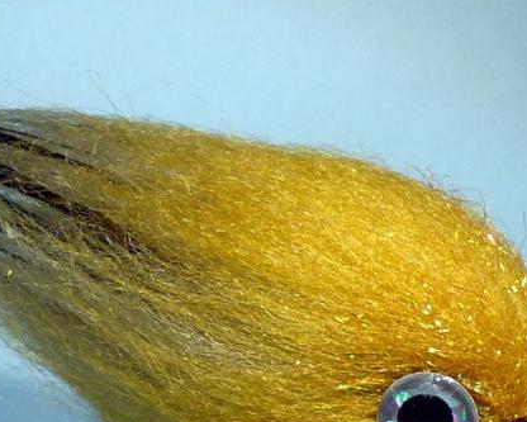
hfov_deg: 38.2
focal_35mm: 47
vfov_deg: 31.1
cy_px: 348
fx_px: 733
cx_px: 111
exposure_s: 1/125
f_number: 3.5
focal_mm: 4.5
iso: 100
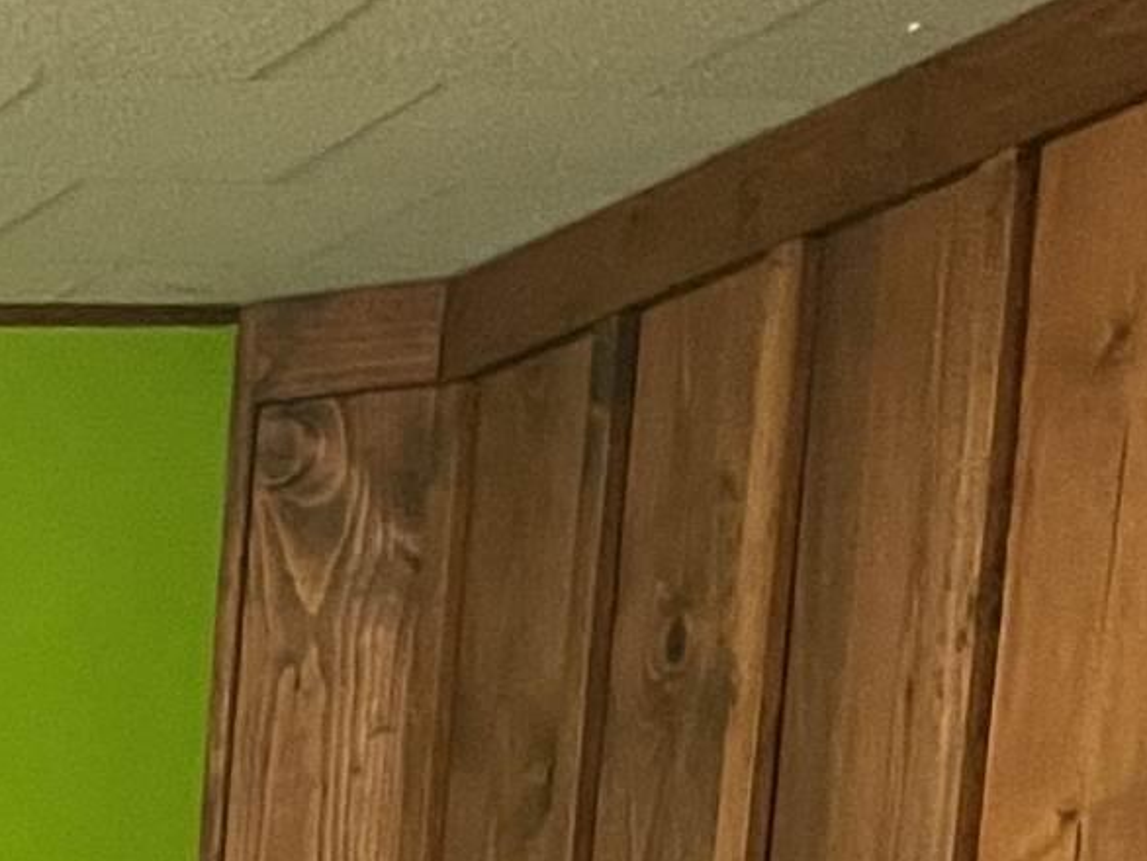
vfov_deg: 10.0
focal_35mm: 131
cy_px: 2057
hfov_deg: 12.2
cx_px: -1570
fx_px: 4342
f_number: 1.6
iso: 640
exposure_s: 1/40
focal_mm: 5.1
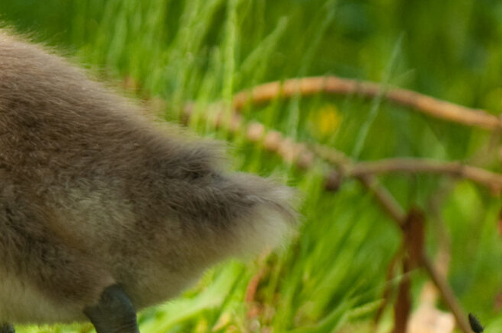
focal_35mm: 991
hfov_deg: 2.1
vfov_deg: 1.4
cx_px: -286
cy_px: -48
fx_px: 13795
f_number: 2.8
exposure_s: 1/640
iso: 200
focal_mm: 170
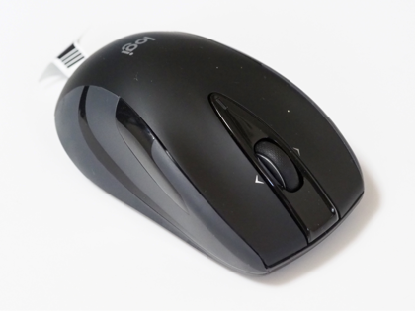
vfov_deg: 12.3
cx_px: 208
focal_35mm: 120
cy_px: 156
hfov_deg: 16.4
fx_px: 1439
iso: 6400
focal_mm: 60
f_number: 5
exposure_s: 1/100
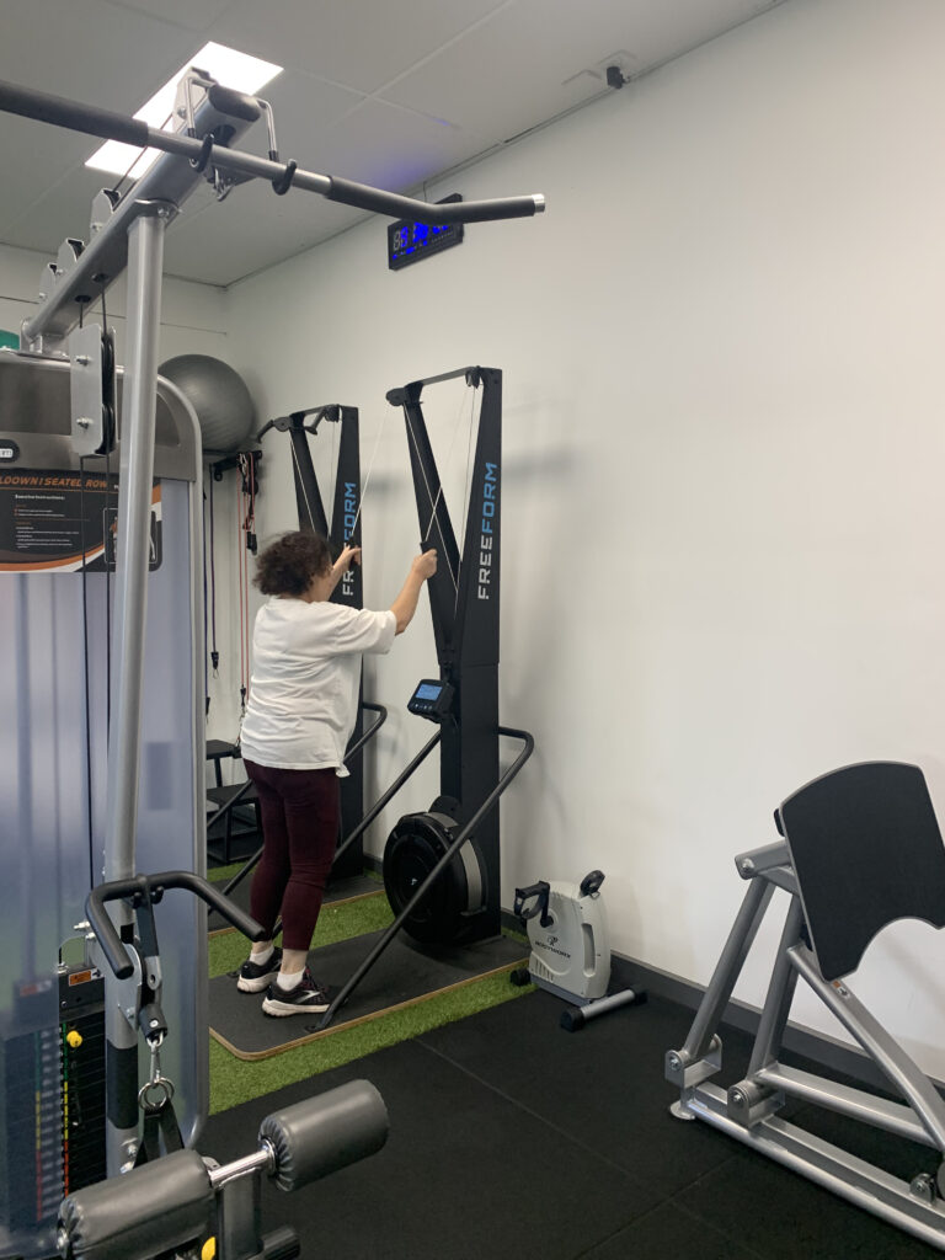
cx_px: 472
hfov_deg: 53.1
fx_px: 946
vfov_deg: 67.3
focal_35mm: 26
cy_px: 630
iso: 100
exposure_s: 1/60
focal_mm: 4.25
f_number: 1.8
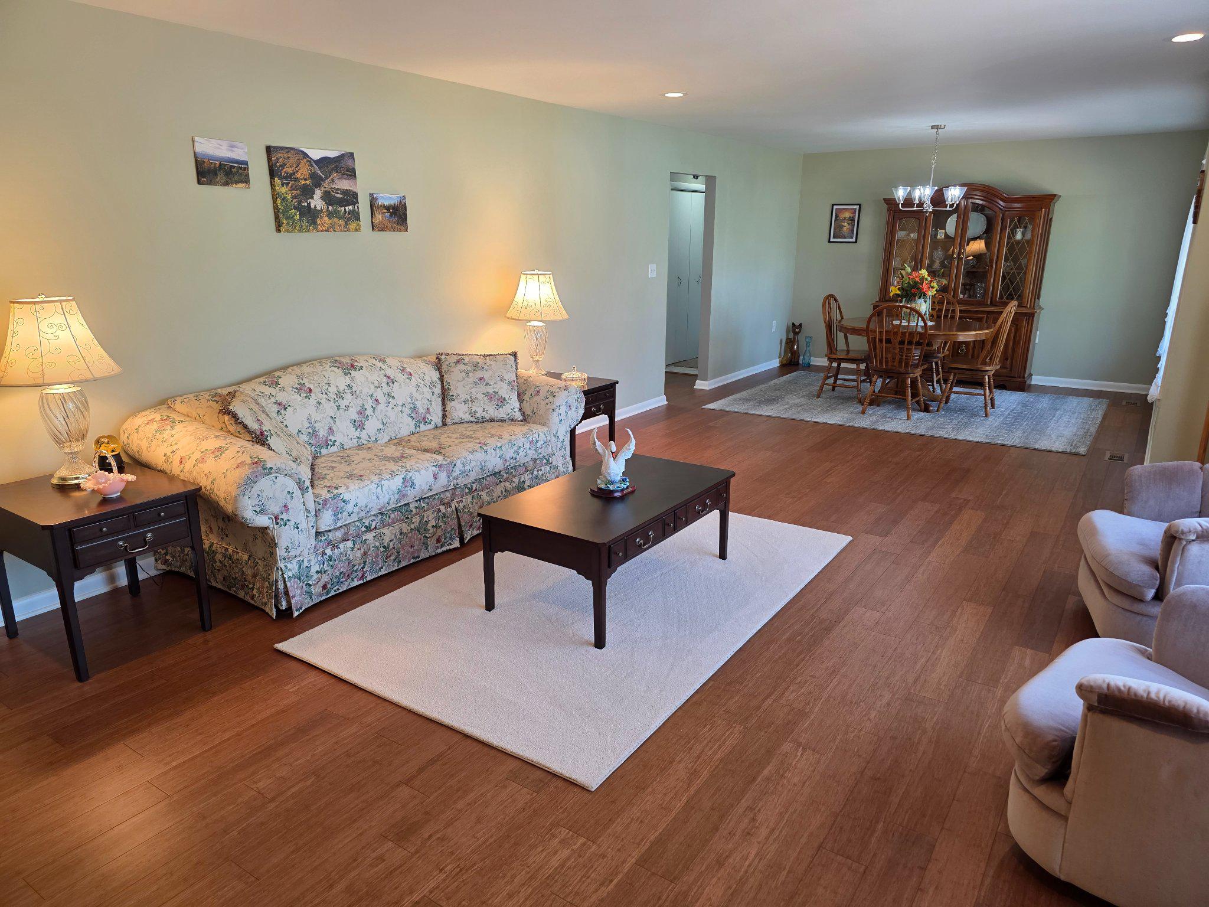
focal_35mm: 23
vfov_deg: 58.9
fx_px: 803
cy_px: 454
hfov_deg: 73.9
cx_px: 604
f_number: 1.7
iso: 125
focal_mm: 6.3
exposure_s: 1/120
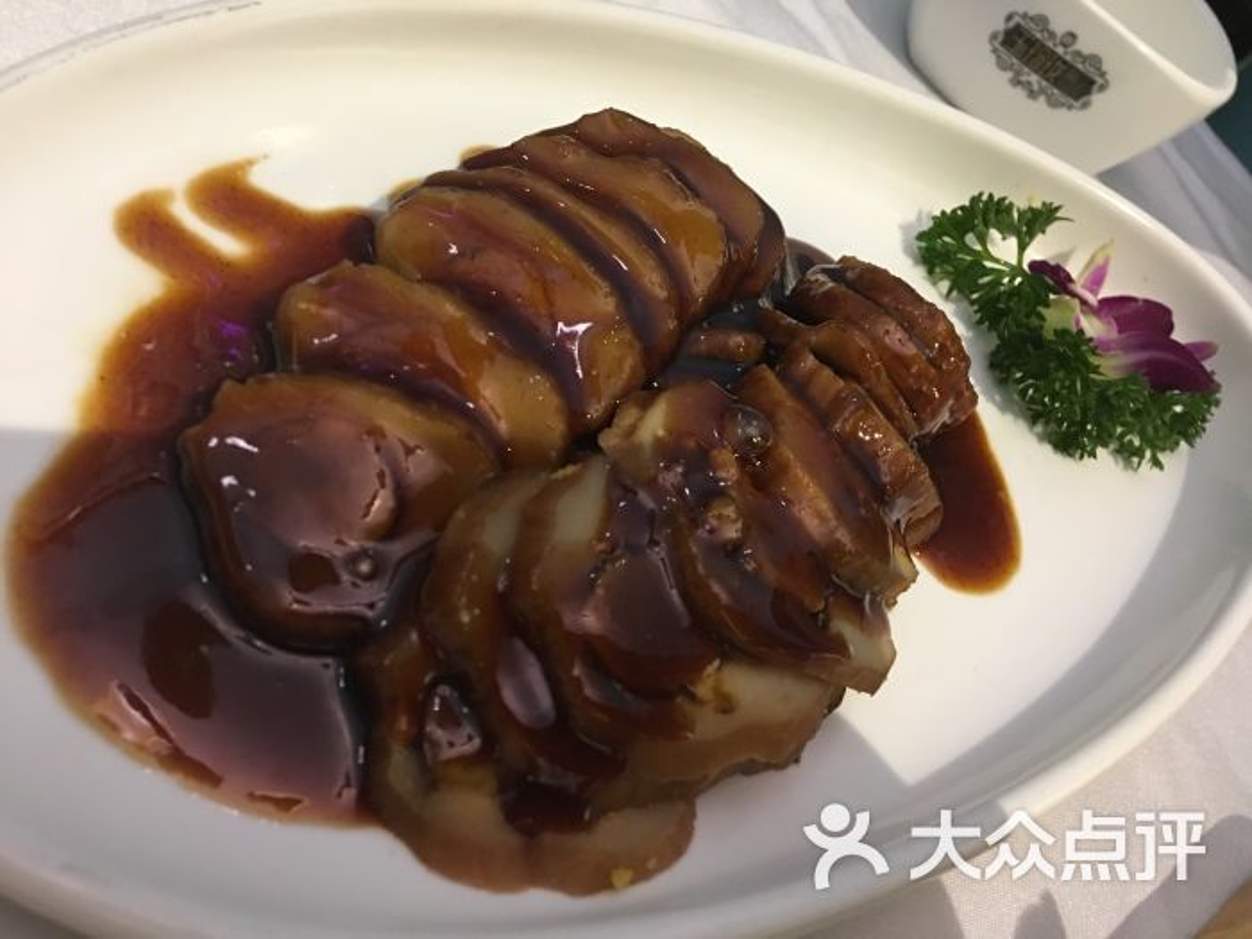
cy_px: 470
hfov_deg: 61.7
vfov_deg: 48.2
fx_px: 1049
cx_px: 626
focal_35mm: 29
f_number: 2.2
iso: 125
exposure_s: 1/8
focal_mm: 4.15
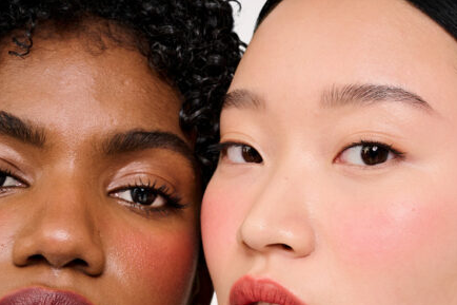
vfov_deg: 11.0
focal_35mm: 124
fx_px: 1573
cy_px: 269
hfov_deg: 16.5
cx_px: 252
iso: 400
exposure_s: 1/200
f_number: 11
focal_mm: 70
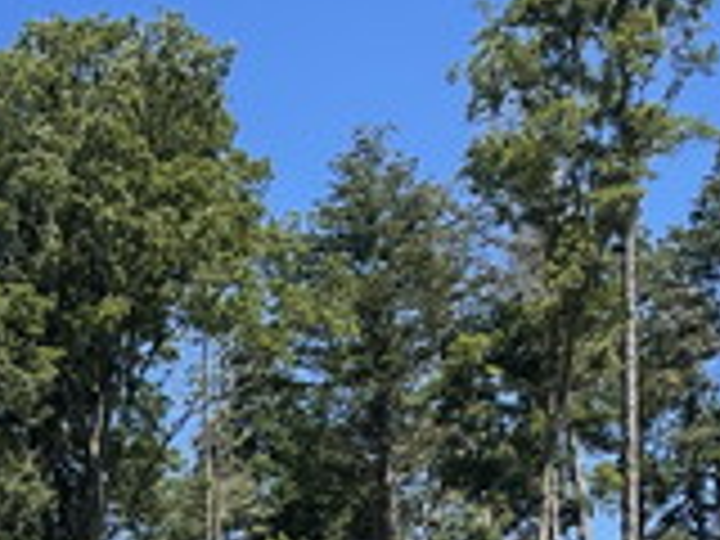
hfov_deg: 16.4
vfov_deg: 12.6
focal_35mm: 104
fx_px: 2163
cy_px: 1066
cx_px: -495
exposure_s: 1/3509
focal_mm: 4.2
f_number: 1.6
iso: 32
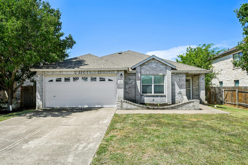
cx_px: 124
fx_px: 165
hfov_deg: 73.7
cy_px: 82
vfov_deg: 53.1
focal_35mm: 24
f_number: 8
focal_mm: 16
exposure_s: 1/2000
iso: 400
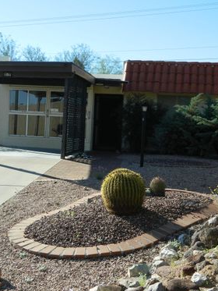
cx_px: 92
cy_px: 146
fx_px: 462
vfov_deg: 34.9
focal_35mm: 55
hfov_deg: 26.5
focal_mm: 7.3
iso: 80
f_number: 3.5
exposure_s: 1/500
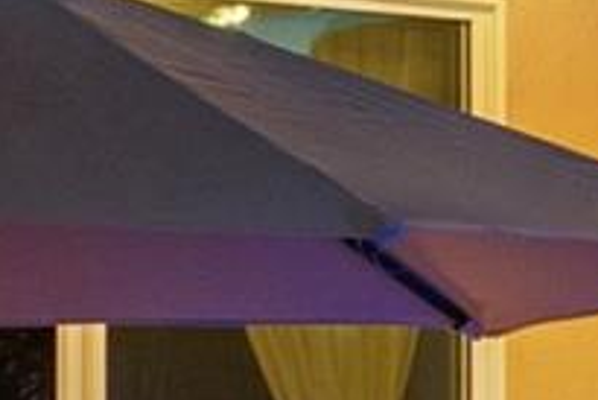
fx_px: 4538
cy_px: 476
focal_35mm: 273
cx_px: 1342
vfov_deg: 5.0
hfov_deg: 7.2
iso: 800
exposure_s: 6
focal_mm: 35
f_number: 5.6
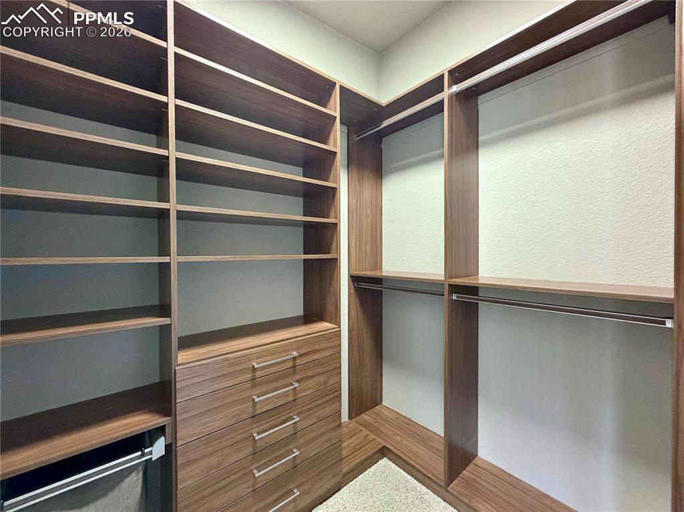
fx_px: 277
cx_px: 342
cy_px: 256
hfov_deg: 102.1
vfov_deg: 85.6
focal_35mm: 14
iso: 400
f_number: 2.2
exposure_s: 1/60
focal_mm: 2.22
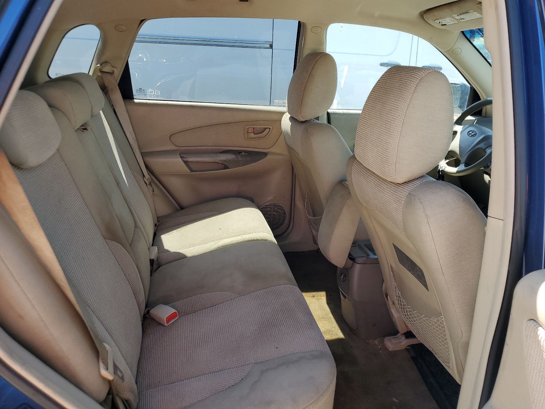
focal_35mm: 26
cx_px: 272
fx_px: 409
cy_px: 204
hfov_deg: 67.3
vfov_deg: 53.1
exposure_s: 1/476
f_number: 1.5
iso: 50
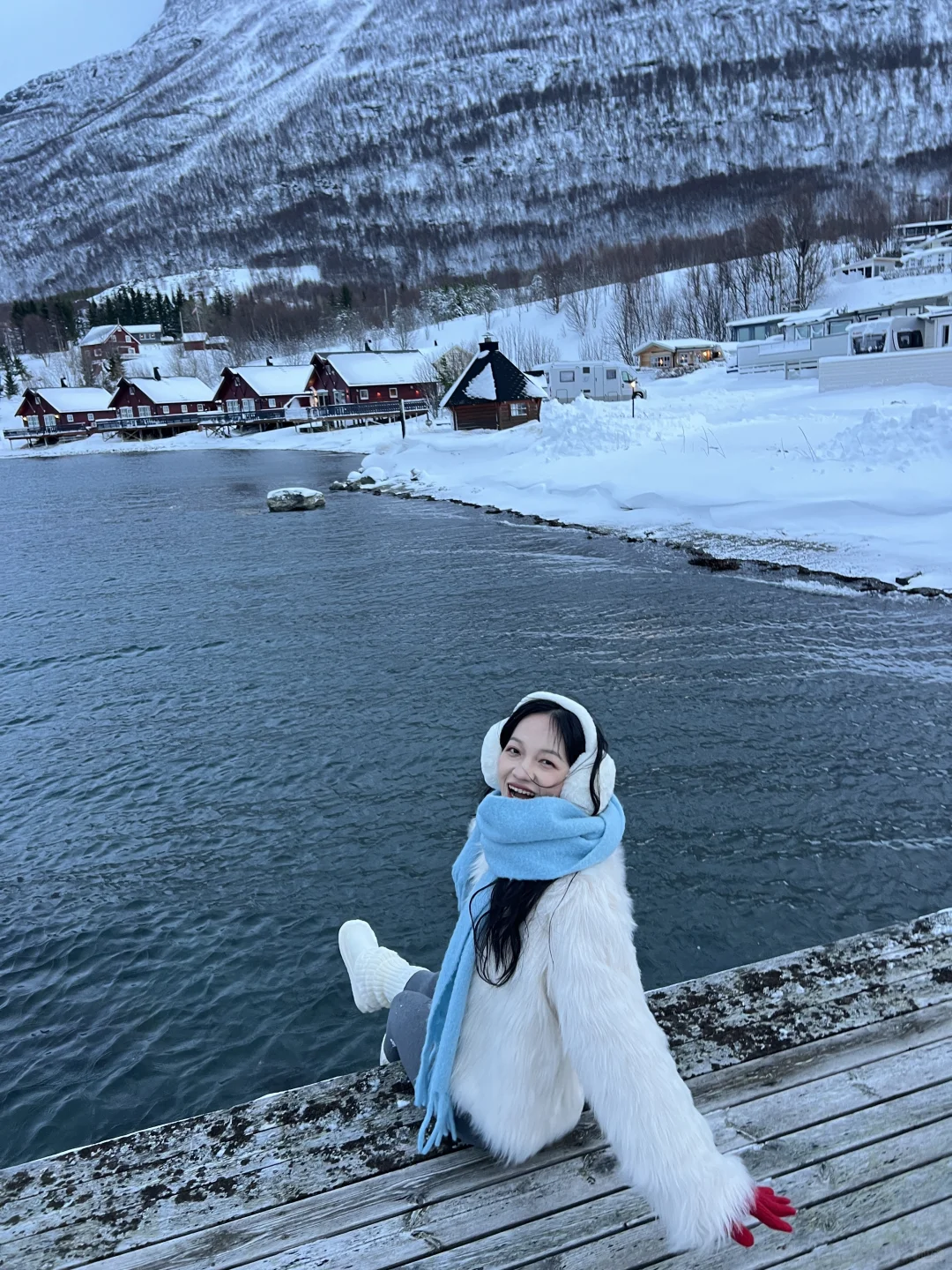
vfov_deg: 67.3
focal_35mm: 26
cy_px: 635
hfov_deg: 53.1
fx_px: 953
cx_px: 476
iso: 125
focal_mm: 5.7
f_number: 1.5
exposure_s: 1/69
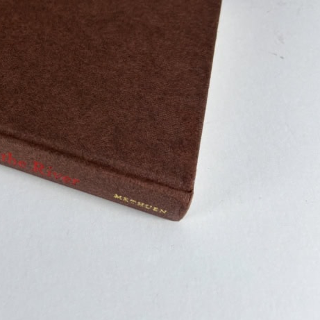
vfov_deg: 32.9
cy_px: 89
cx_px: -31
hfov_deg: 30.0
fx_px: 533
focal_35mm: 51
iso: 50
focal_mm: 6
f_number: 1.6
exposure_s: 1/121
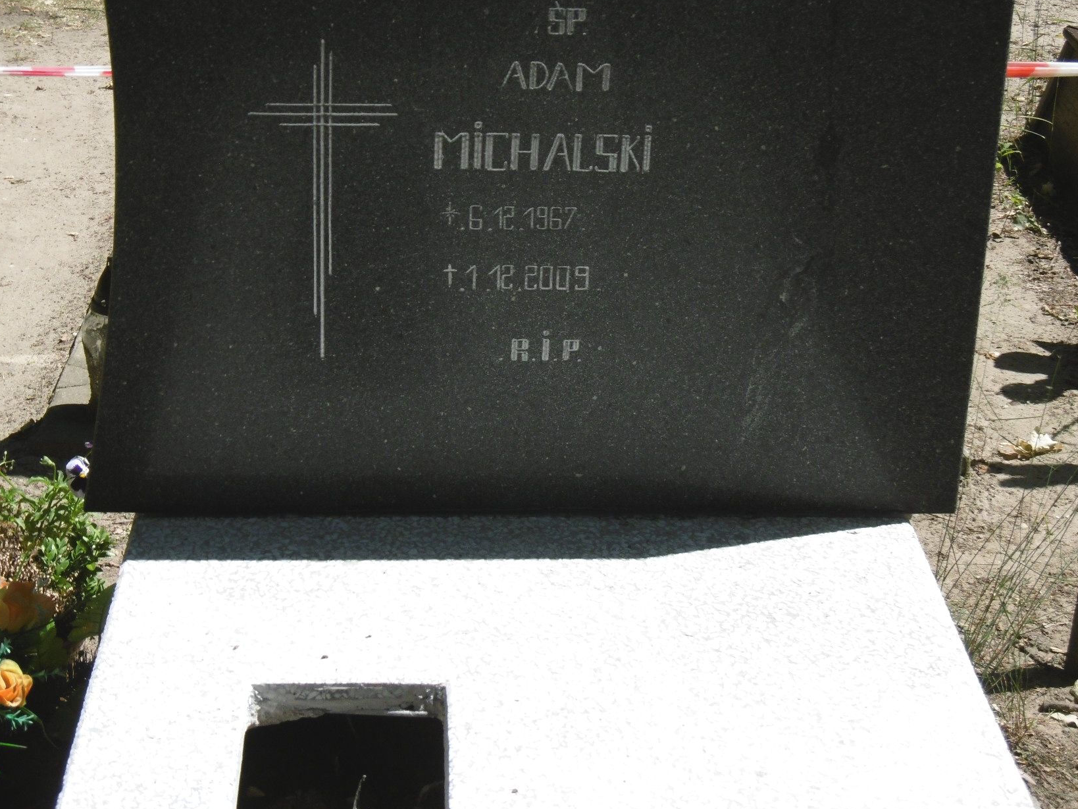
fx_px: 2647
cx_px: 572
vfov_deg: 17.4
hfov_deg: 23.0
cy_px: 343
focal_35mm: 85
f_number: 4.4
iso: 100
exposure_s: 1/800
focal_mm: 12.1
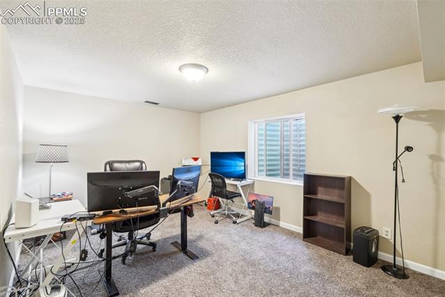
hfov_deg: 100.4
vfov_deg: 77.3
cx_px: 222
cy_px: 148
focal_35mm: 15
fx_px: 185
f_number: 8
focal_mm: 10
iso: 800
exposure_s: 1/3.33
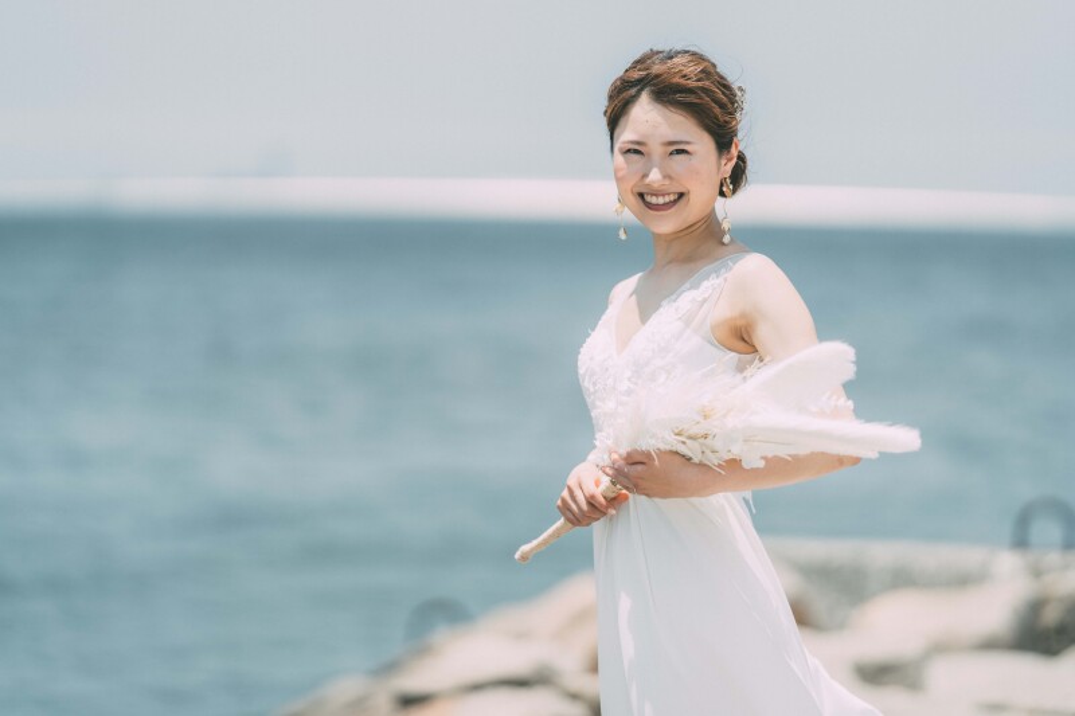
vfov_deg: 10.2
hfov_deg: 15.2
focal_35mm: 135
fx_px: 4030
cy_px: 358
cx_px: 538
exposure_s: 1/4000
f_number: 1.8
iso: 80
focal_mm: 135
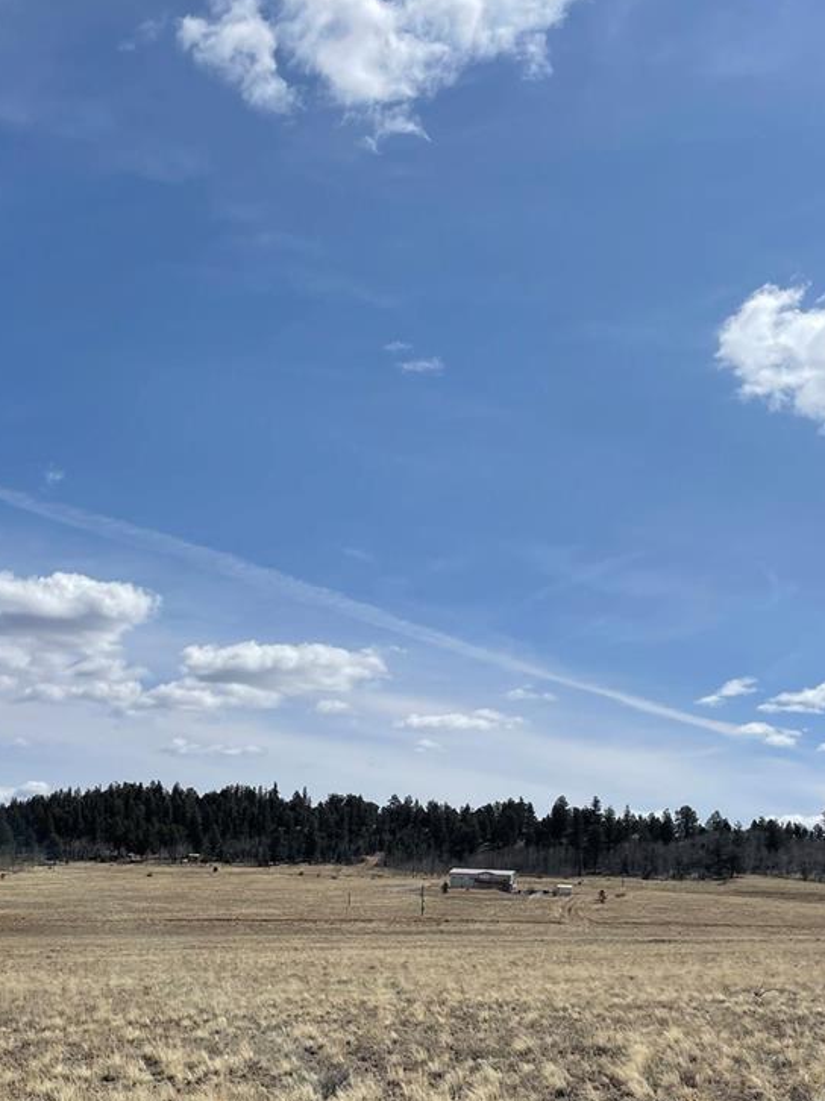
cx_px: 356
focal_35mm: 43
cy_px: 805
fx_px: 1367
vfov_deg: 42.7
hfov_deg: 33.5
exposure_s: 1/7813
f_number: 1.6
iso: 32
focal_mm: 4.2
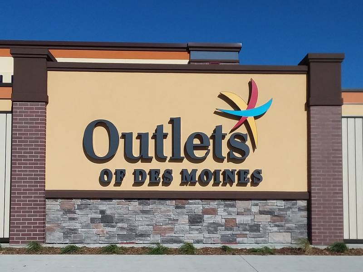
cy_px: 136
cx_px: 182
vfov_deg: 48.2
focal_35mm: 29
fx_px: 304
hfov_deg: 61.7
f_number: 1.9
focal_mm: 2.47
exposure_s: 1/3470
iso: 40
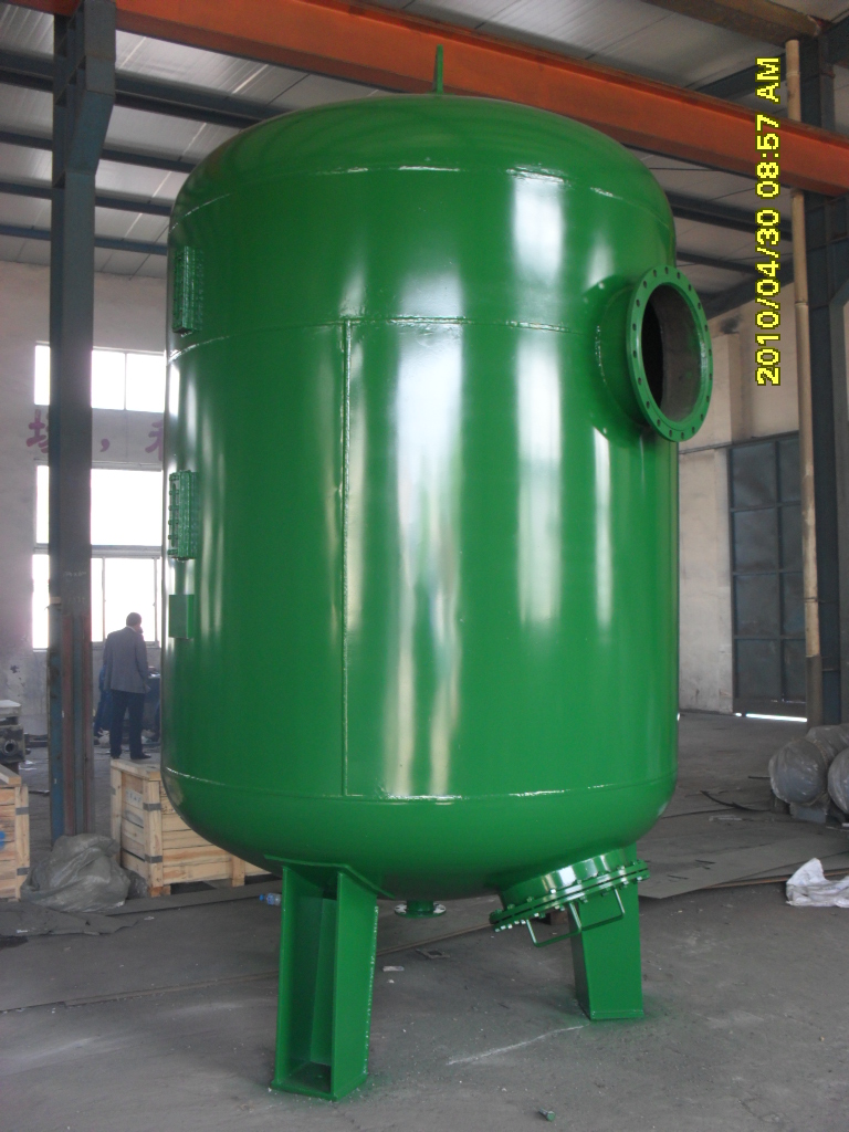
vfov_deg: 52.6
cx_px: 424
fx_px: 1145
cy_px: 566
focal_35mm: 35
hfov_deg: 40.7
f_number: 3.2
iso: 120
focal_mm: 6.3
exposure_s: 1/30
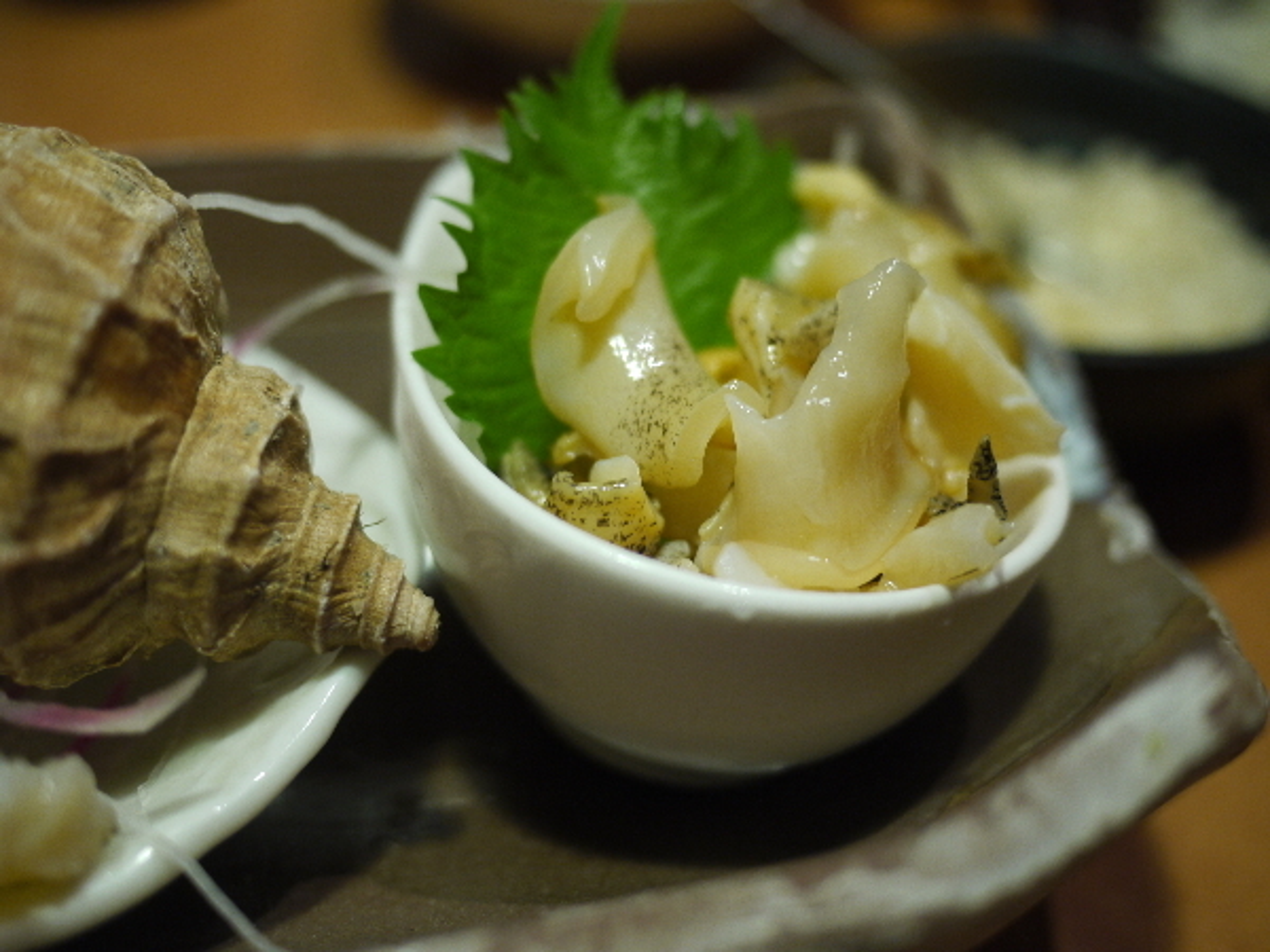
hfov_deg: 46.8
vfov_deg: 36.0
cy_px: 476
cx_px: 635
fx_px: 1468
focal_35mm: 40
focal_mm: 20
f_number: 1.7
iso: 250
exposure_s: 1/30
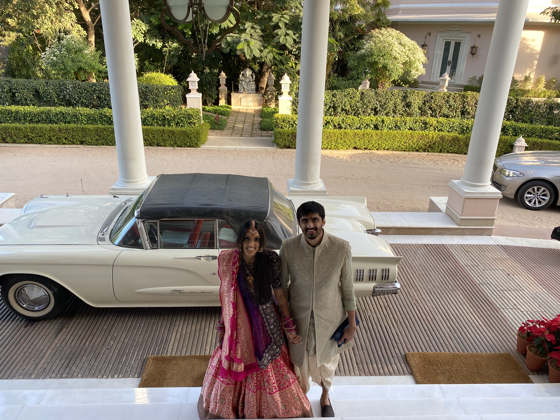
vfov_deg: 53.1
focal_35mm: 26
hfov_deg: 67.3
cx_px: 280
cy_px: 210
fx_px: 421
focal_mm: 4.25
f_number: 1.8
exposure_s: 1/150
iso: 32
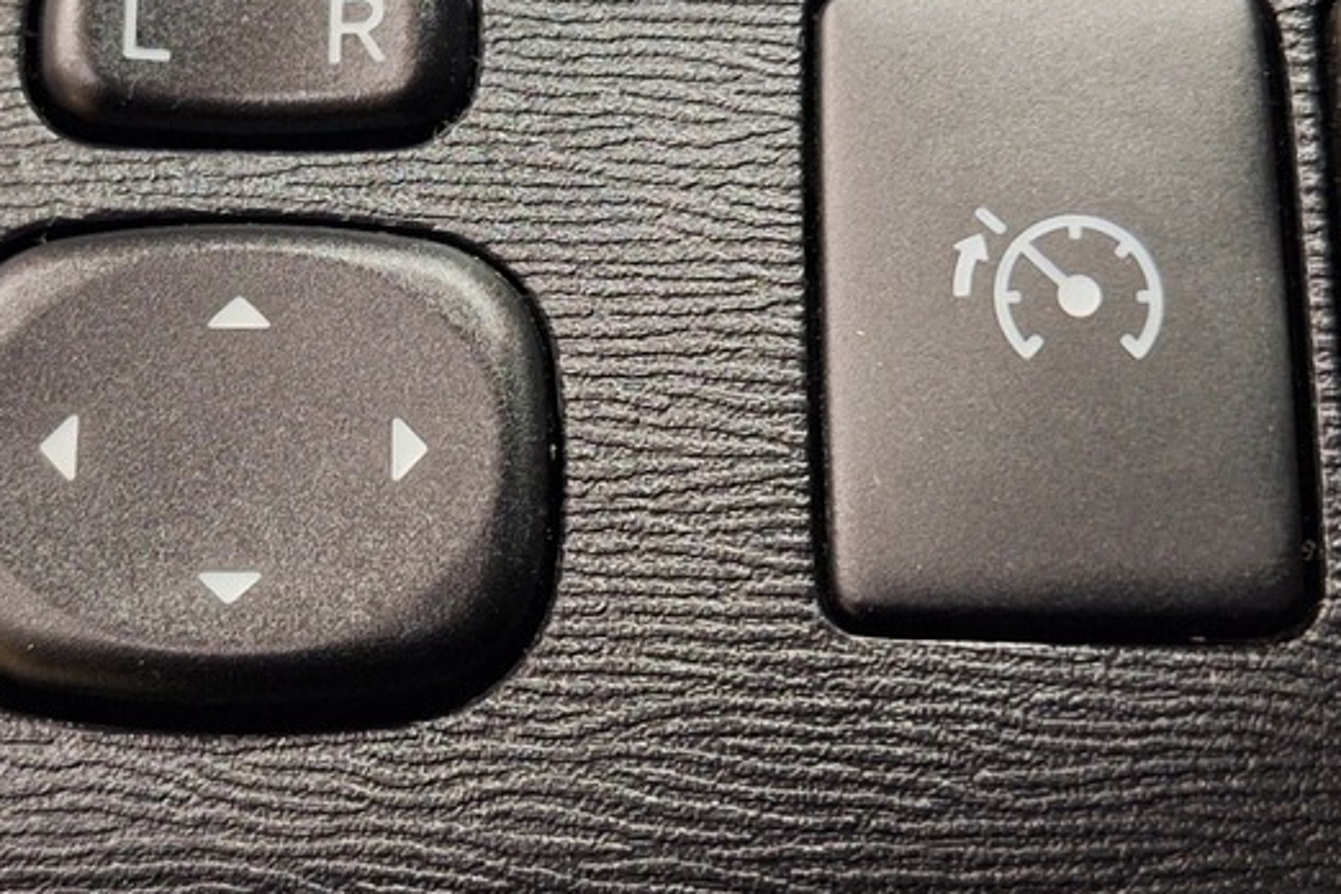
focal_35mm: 66
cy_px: 301
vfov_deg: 20.5
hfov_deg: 30.2
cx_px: 396
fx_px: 2458
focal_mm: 5.54
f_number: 1.8
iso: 400
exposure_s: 1/20
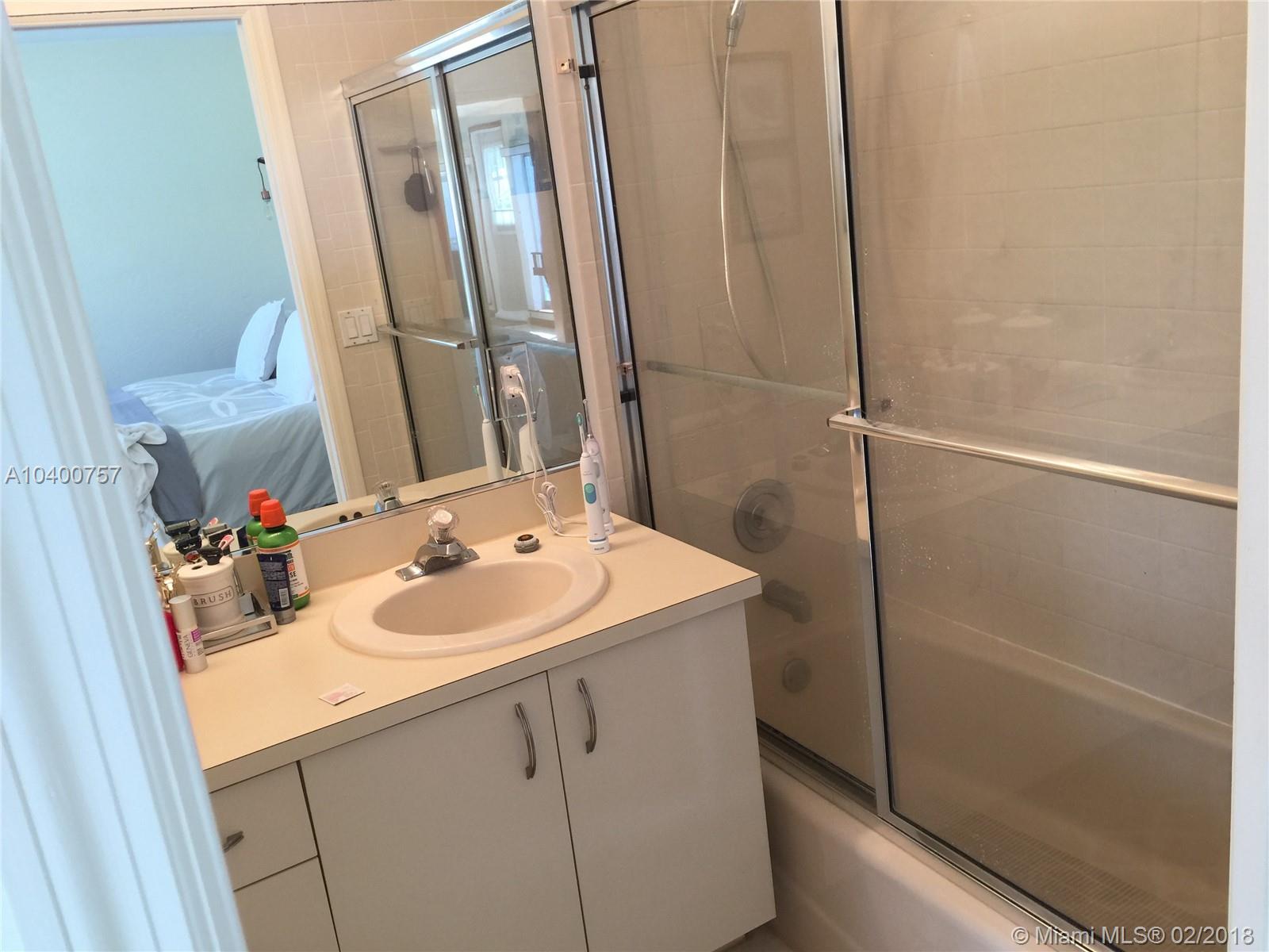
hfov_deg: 61.7
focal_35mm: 29
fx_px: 1063
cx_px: 634
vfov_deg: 48.2
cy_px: 476
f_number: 2.2
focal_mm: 4.15
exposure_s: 1/40
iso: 32
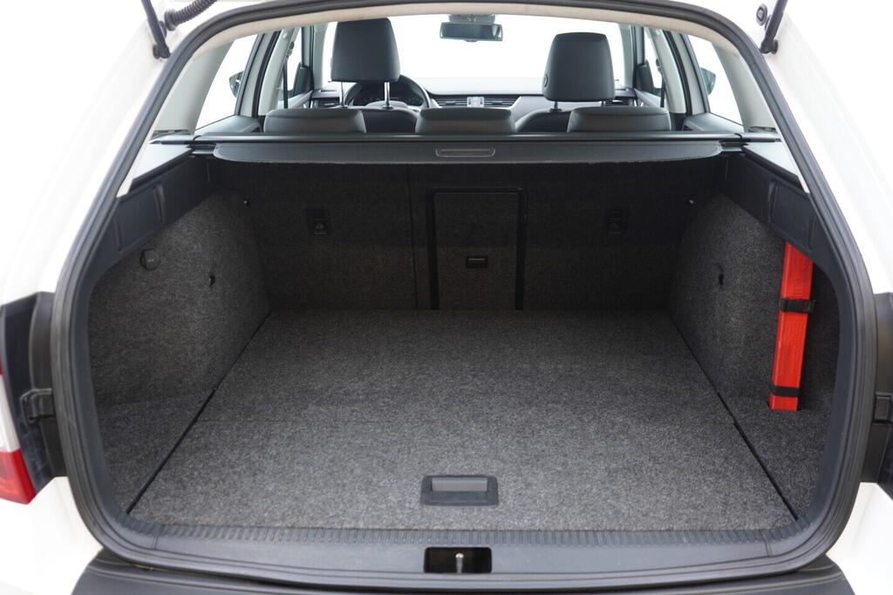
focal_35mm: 36
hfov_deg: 53.1
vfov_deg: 36.9
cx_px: 446
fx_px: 893
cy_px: 298
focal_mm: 24
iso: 320
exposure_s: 1/40
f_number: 2.8
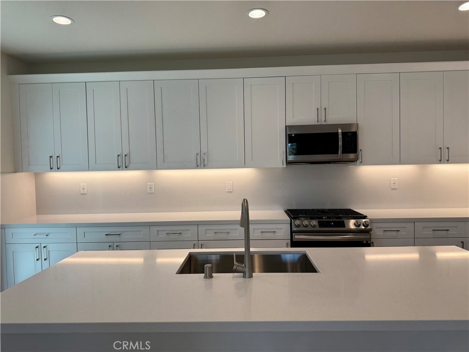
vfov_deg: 56.8
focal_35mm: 24
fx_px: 325
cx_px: 234
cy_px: 176
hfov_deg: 71.6
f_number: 1.78
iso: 64
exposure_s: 1/260
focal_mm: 6.86
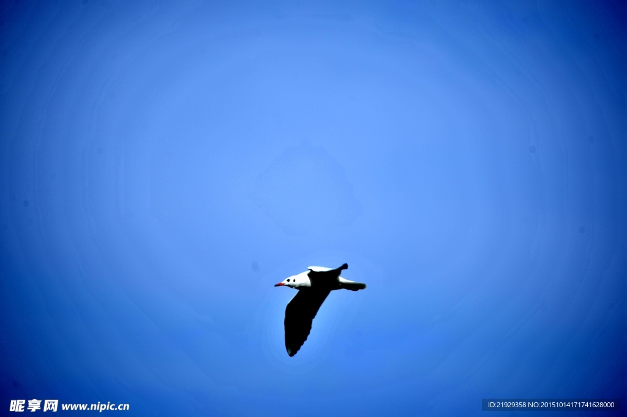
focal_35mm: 300
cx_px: 314
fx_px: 5221
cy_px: 208
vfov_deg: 4.6
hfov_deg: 6.9
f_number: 5.3
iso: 100
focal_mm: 300
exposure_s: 1/1000
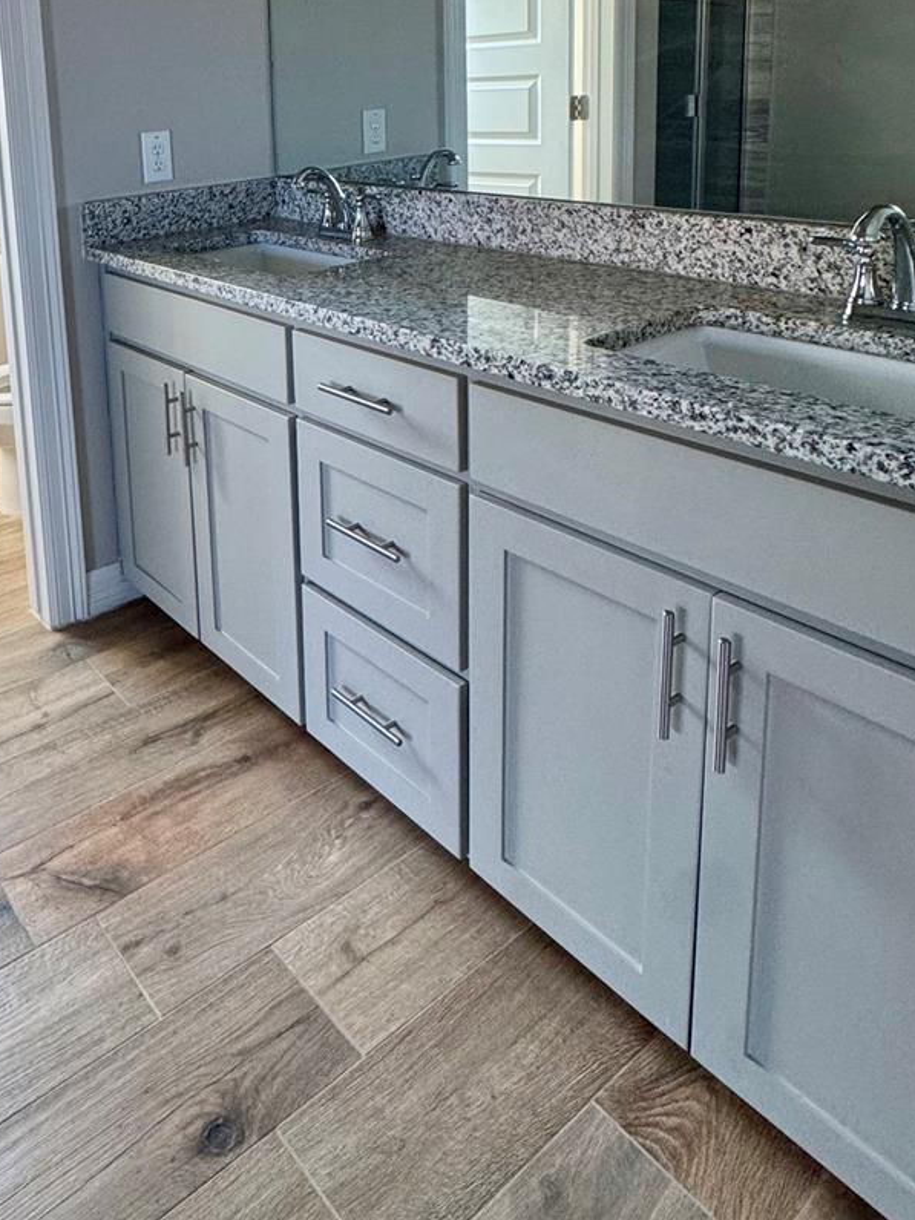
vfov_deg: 60.0
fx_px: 952
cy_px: 239
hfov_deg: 47.7
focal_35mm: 27
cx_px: 149
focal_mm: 2.22
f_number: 2.2
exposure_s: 1/99
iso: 200
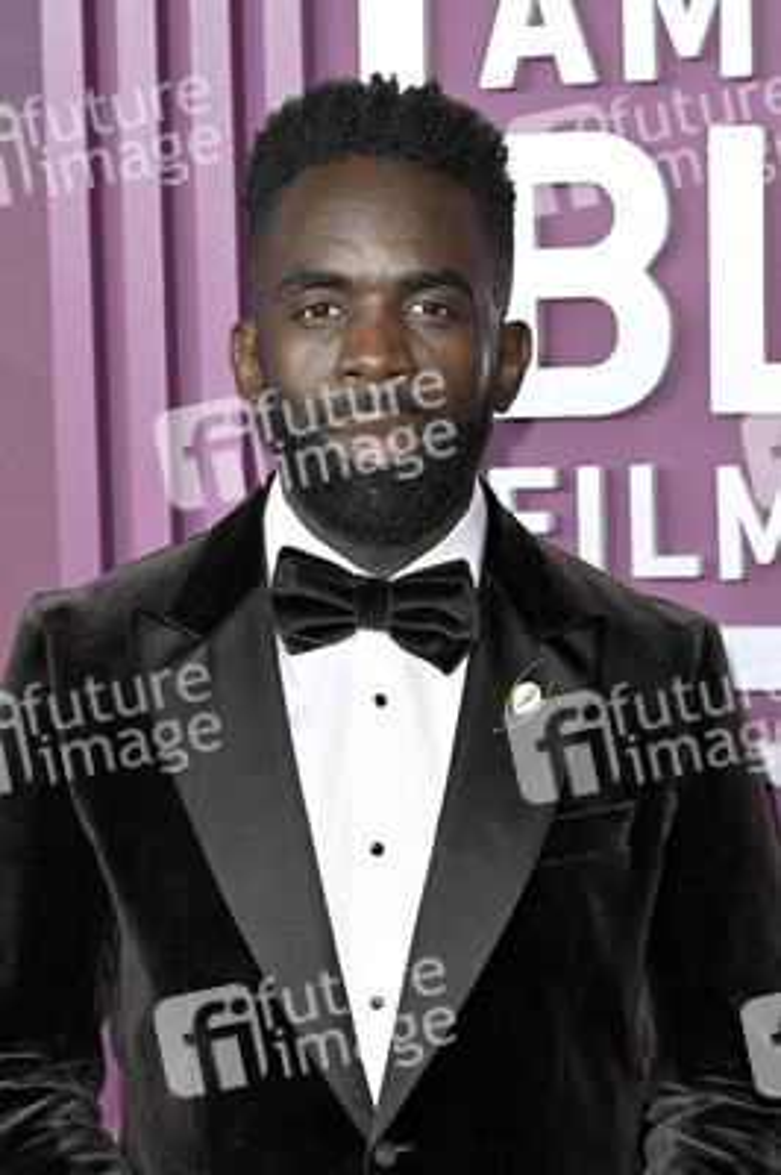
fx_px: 3618
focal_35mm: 111
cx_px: 390
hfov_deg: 12.3
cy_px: 588
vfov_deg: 18.4
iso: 2000
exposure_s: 1/320
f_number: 5.6
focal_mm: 74
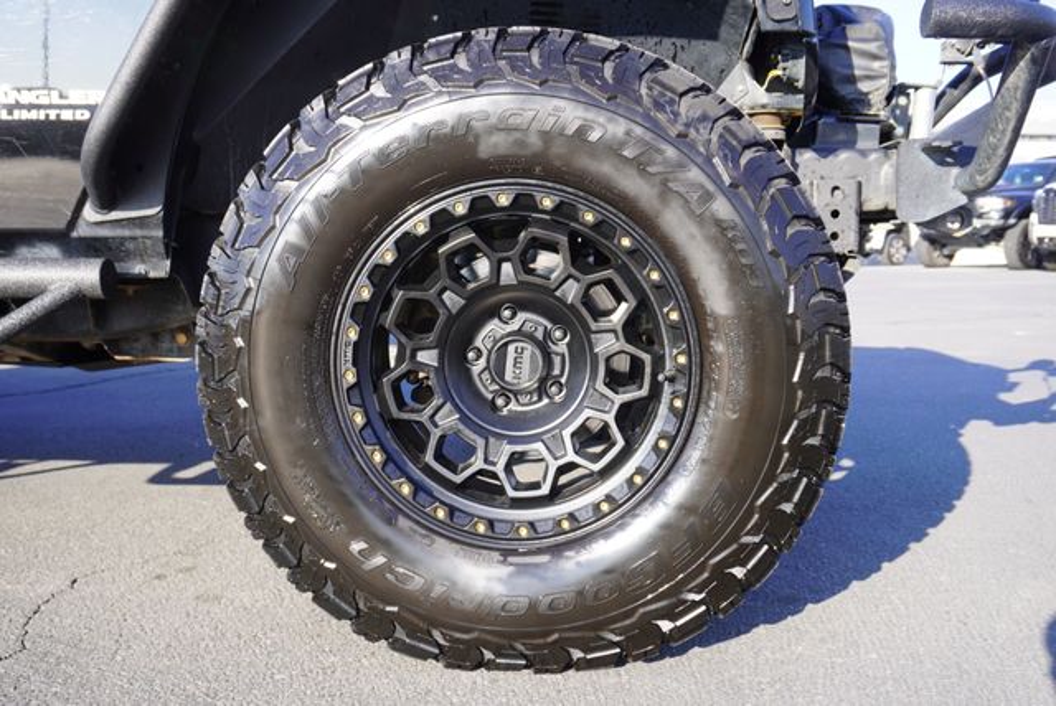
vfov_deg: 38.4
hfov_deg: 55.1
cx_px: 528
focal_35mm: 34
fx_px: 1013
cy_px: 353
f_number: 5.6
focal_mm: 23
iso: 100
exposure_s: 1/80
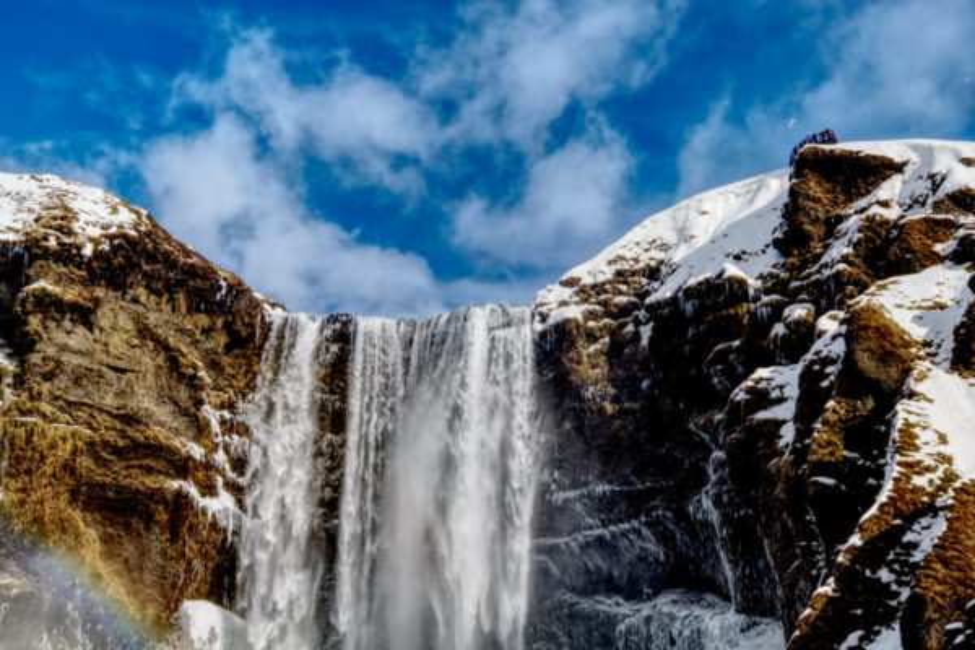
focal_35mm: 48
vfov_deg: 28.1
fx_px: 1300
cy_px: 325
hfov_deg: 41.1
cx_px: 488
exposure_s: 1/200
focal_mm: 32.1
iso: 200
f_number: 22
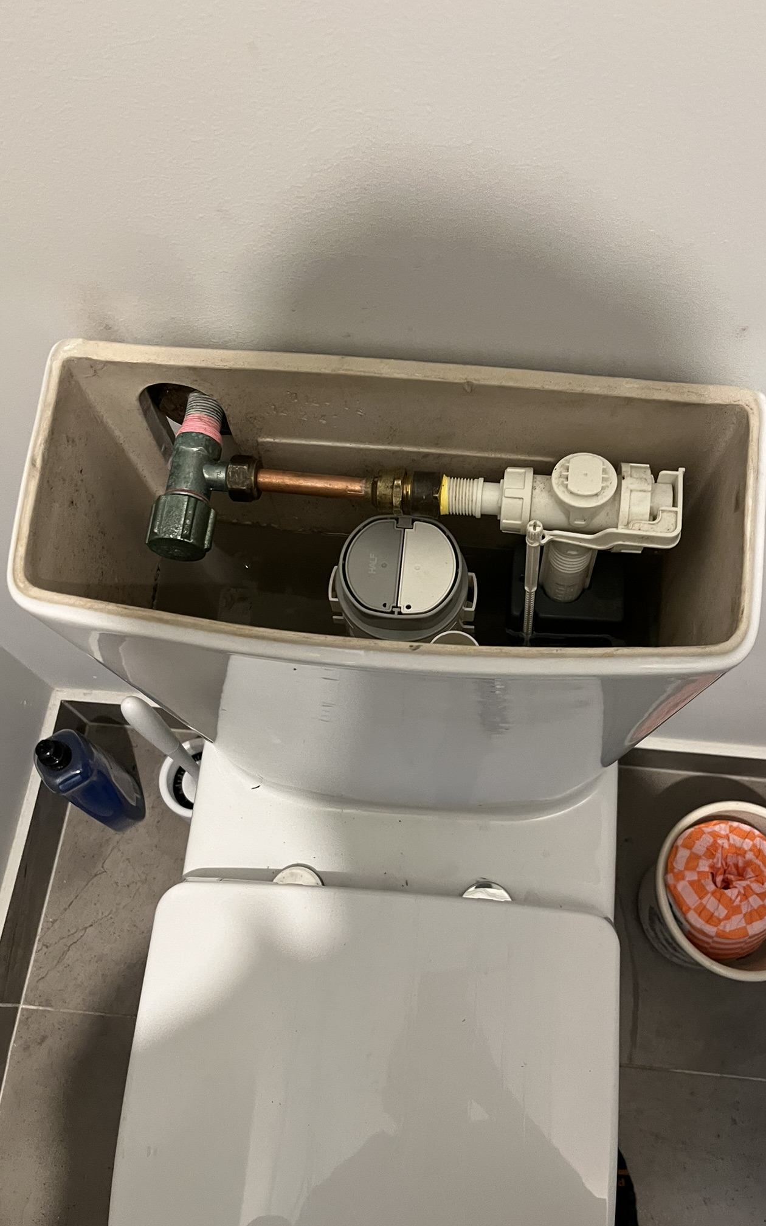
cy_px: 622
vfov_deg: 66.5
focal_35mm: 28
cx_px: 438
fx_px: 935
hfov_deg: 44.4
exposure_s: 1/50
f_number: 1.6
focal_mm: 5.1
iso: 320
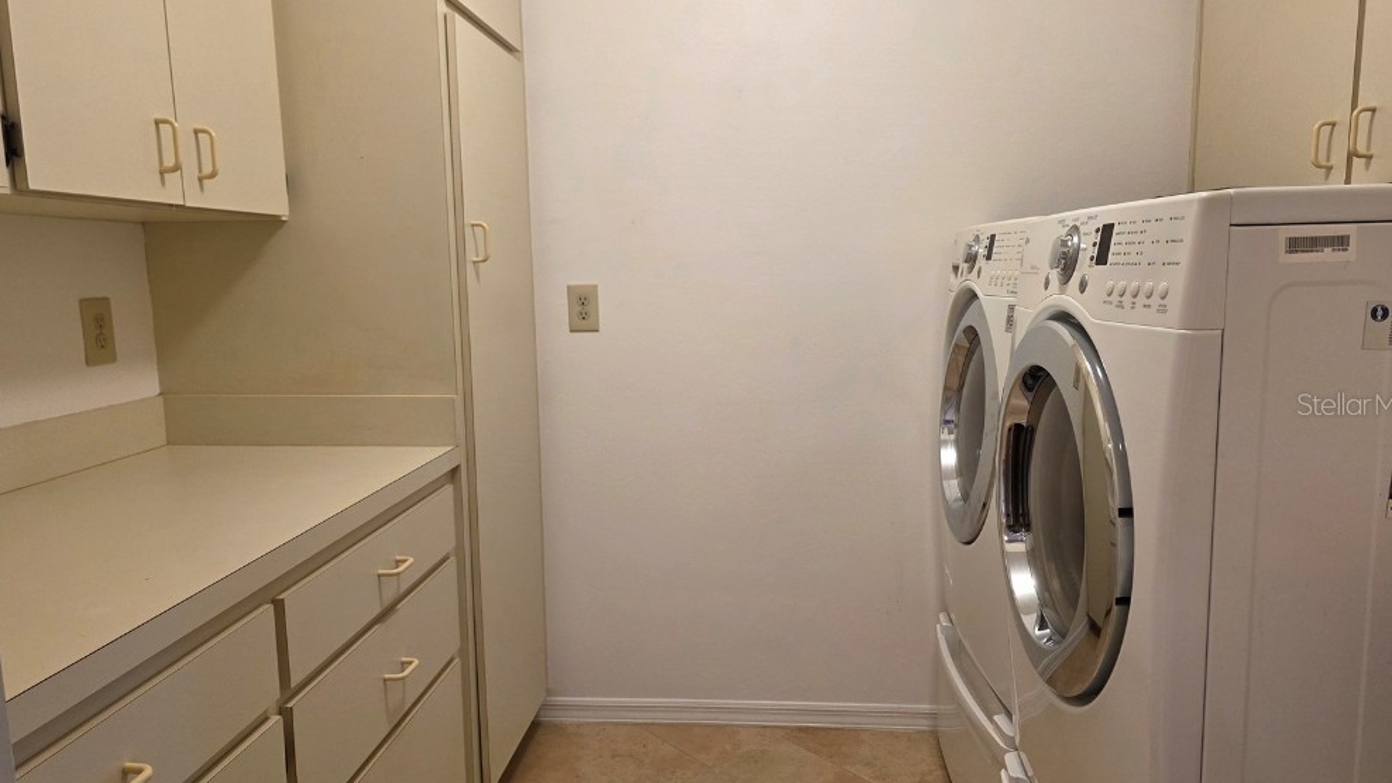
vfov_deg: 44.4
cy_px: 403
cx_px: 708
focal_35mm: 26
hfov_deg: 71.9
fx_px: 960
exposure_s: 1/120
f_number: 1.7
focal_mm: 6.3
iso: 200
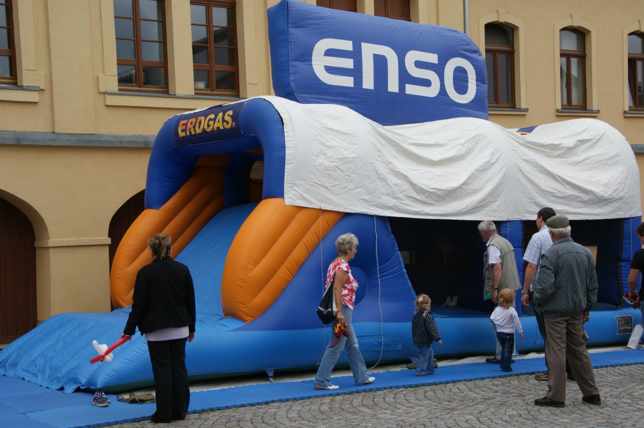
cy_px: 214
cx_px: 322
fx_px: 939
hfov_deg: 37.9
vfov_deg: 25.7
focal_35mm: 52
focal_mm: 35
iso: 100
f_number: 11
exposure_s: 1/100
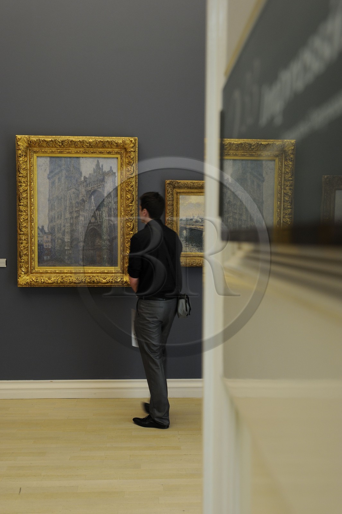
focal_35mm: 35
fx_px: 499
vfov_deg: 54.5
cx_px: 171
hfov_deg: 37.8
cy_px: 257
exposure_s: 1/20
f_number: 6.3
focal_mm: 35
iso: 800
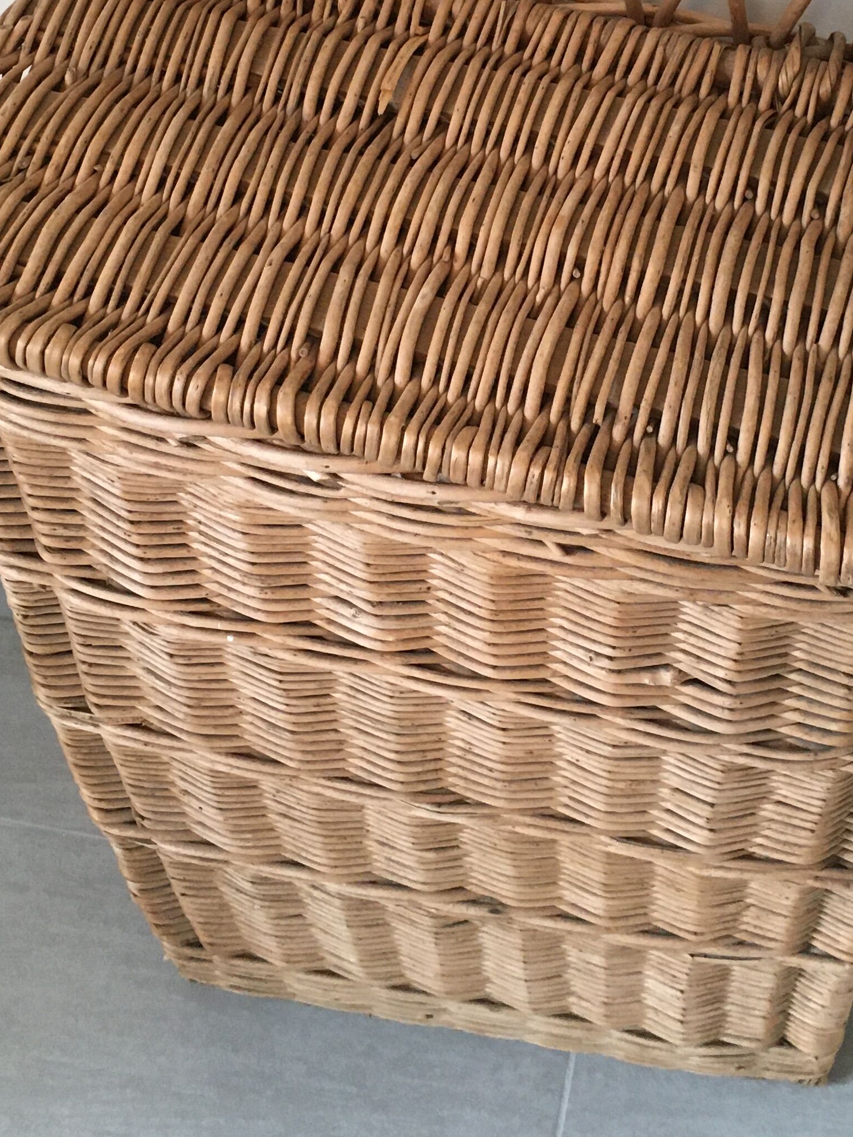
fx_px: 1872
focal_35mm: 57
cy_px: 304
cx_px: 533
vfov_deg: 33.2
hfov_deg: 25.6
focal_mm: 4.15
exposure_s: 1/33
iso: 200
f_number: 2.2
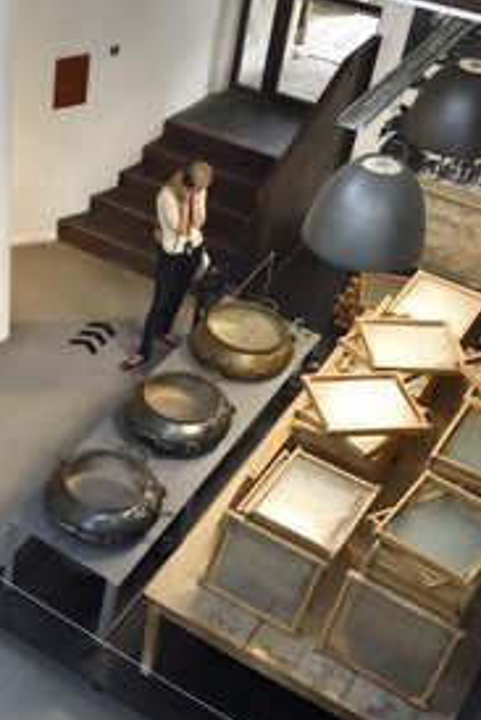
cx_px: -39
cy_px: 365
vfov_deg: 40.3
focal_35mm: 49
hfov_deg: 25.7
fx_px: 981
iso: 3200
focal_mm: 32
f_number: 5.6
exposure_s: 1/80
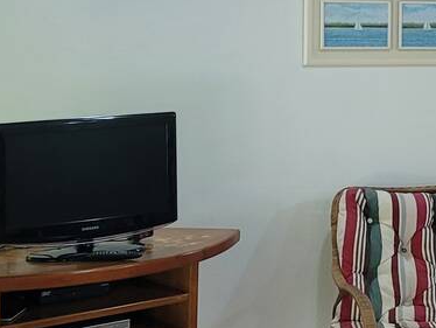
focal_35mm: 100
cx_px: 519
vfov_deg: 14.7
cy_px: 49
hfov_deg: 18.6
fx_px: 1260
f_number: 1.8
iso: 200
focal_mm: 5.4
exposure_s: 1/40
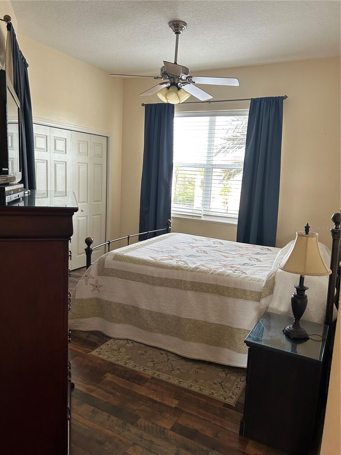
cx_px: 170
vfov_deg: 67.3
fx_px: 341
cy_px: 228
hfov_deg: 53.1
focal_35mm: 26
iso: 125
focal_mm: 5.7
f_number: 1.5
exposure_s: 1/60
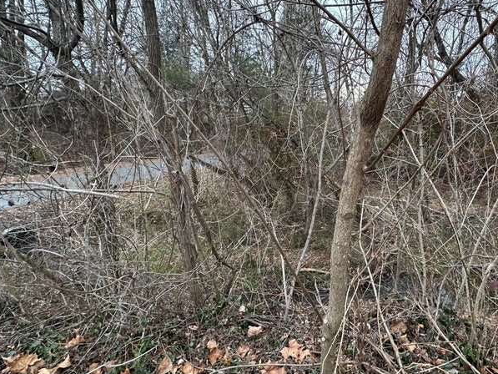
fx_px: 288
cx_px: 307
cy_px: 168
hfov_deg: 80.4
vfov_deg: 65.8
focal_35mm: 20
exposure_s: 1/99
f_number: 2.2
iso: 80
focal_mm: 2.22
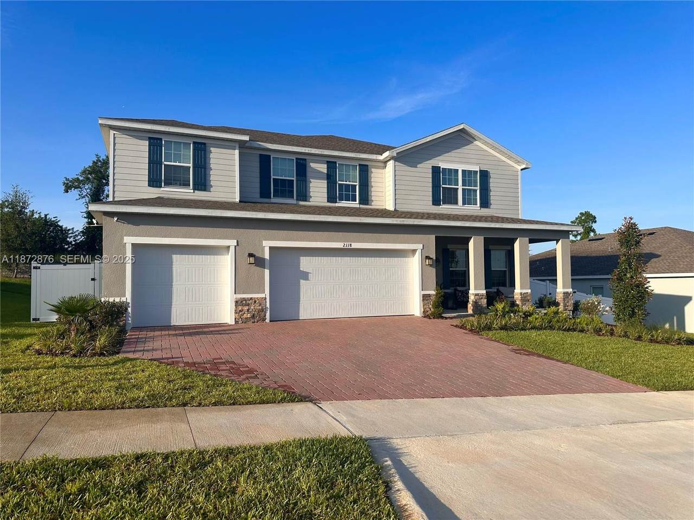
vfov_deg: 56.8
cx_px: 347
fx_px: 481
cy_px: 260
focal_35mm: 24
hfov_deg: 71.6
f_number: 1.78
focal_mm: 6.86
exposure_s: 1/3597
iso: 80
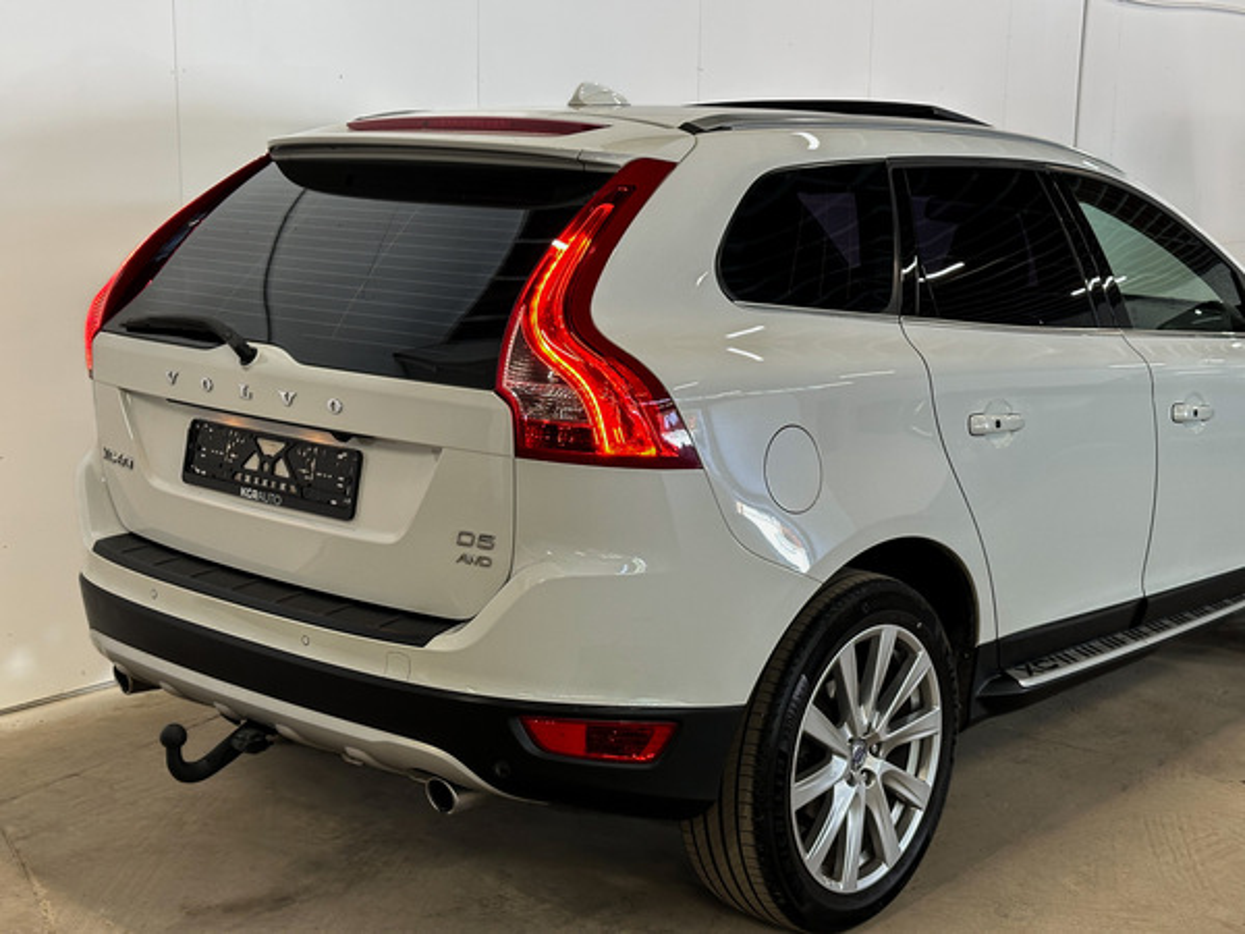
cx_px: 622
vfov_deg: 30.3
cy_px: 467
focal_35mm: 48
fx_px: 1726
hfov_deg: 39.7
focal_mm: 6.86
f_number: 1.78
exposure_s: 1/50
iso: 64
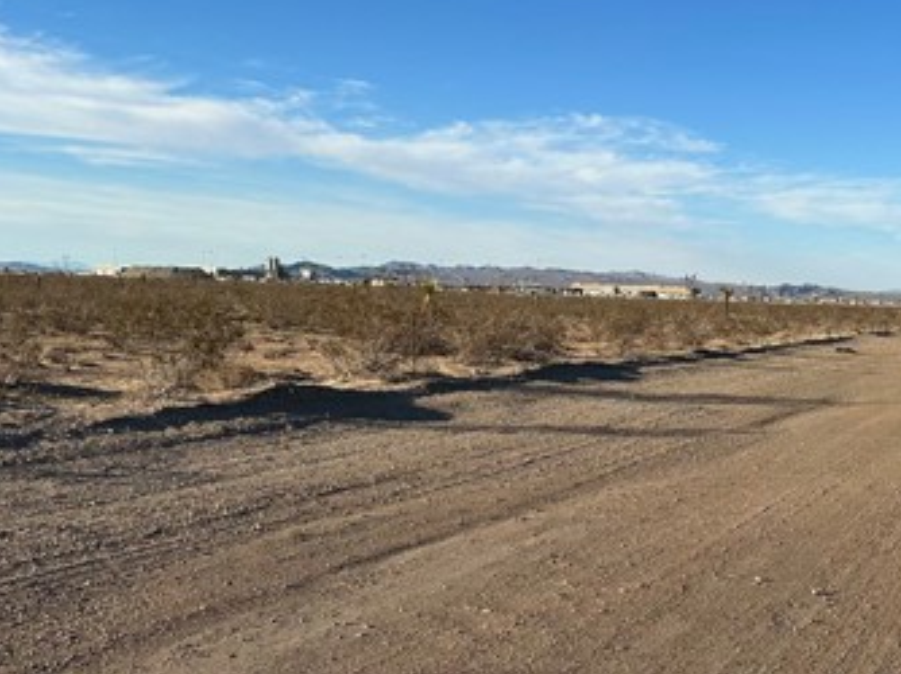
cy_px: 461
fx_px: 1196
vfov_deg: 31.2
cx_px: 731
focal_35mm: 46
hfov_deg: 39.5
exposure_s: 1/4348
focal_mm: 6.86
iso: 80
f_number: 1.78
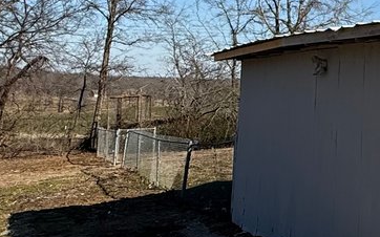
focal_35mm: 62
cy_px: 5
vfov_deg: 20.3
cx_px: 502
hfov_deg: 27.3
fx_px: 642
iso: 50
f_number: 2.2
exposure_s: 1/3460
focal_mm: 2.22
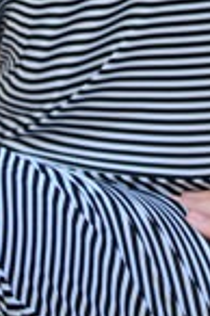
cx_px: 102
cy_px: -266
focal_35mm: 508
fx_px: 4455
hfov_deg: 2.7
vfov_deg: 4.0
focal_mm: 82
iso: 200
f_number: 2.8
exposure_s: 1/800
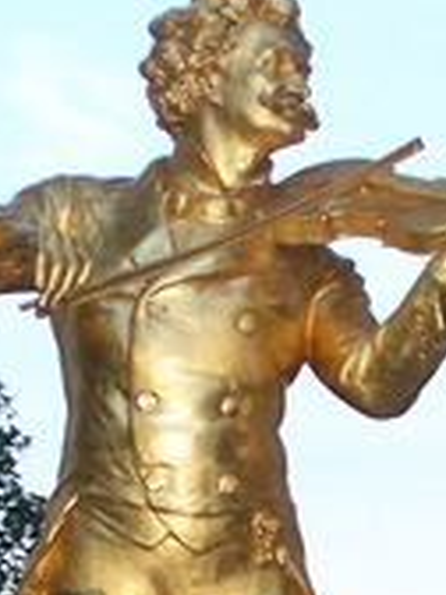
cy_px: 914
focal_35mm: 335
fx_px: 5755
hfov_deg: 4.4
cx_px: 591
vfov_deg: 5.8
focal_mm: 15.6
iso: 400
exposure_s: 1/500
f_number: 3.2
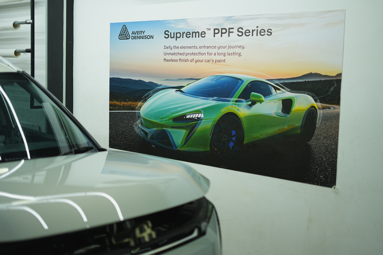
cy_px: 128
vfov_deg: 27.0
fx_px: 532
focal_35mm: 50
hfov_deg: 39.6
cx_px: 192
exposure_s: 1/1250
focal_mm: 50
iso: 500
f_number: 1.8
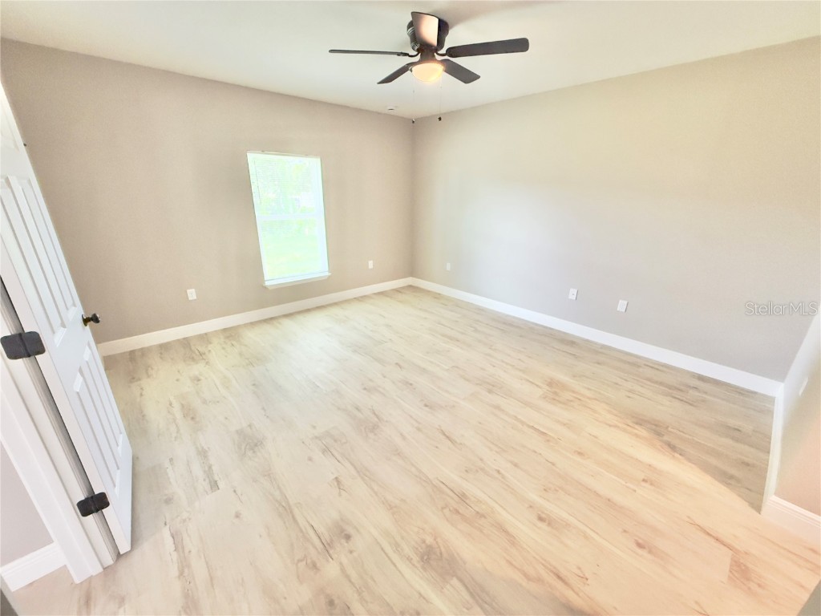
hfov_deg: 102.1
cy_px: 308
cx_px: 410
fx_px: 332
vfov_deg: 85.7
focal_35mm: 14
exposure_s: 1/120
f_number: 2.2
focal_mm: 2.22
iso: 400
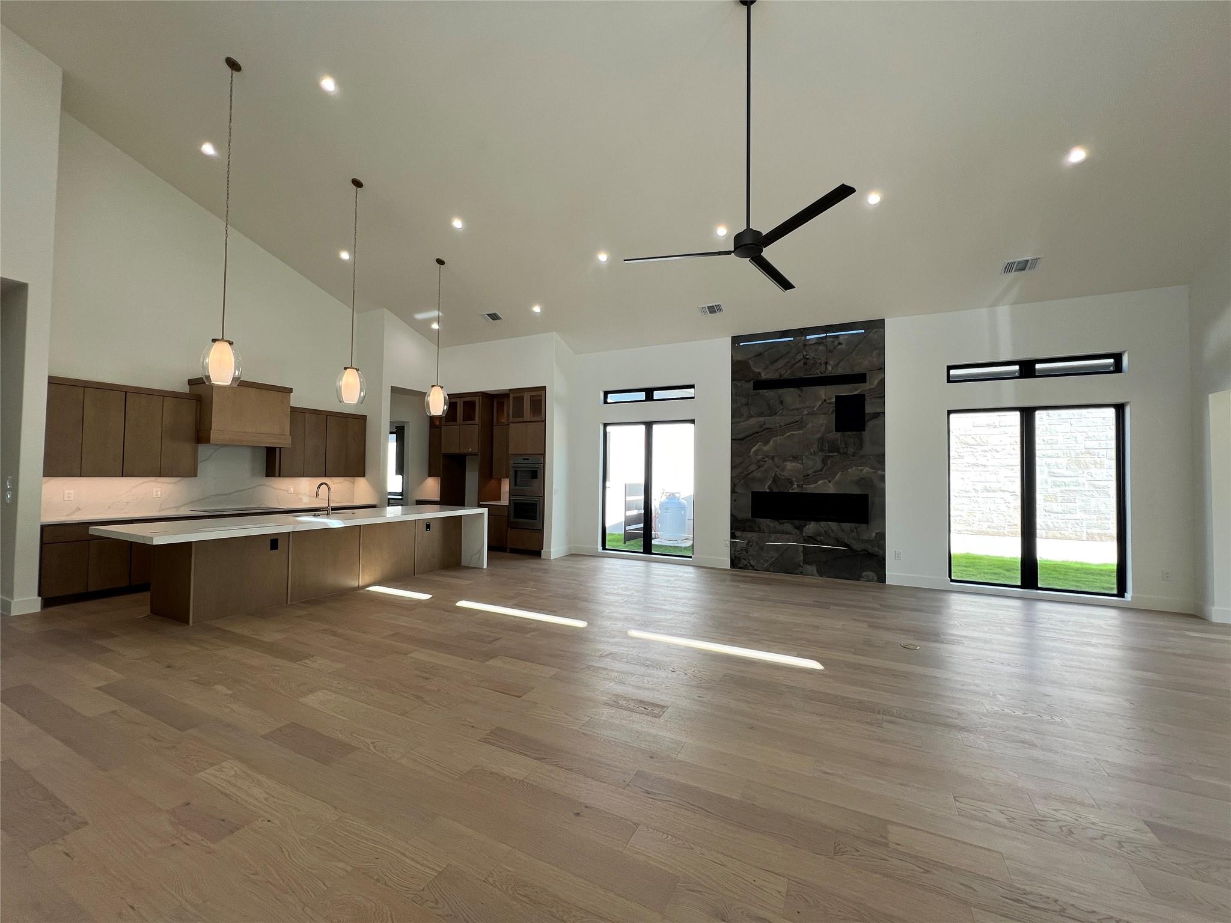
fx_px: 462
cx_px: 616
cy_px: 462
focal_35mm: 13
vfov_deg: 89.9
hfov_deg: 106.2
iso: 32
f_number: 1.8
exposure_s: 1/120
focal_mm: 1.57
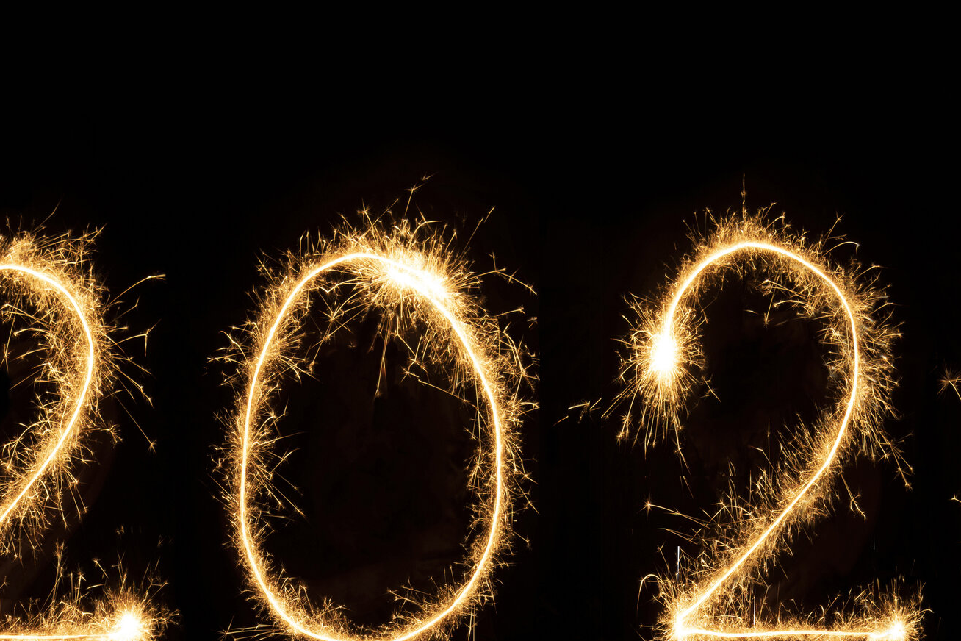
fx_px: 2296
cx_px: 570
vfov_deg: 15.8
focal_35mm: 86
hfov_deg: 23.6
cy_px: 459
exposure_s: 2.5
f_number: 6.3
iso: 100
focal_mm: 45
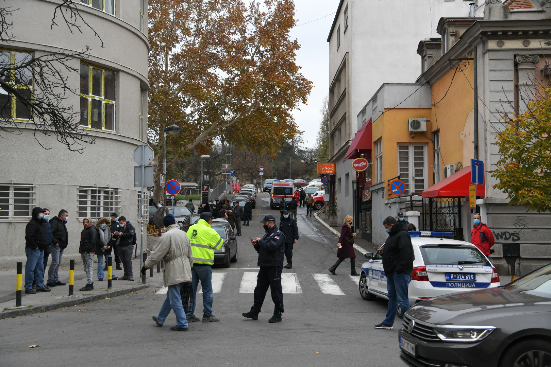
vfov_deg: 33.4
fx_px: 612
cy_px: 184
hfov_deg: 48.5
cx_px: 276
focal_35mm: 40
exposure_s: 1/640
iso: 400
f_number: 4
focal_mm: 40
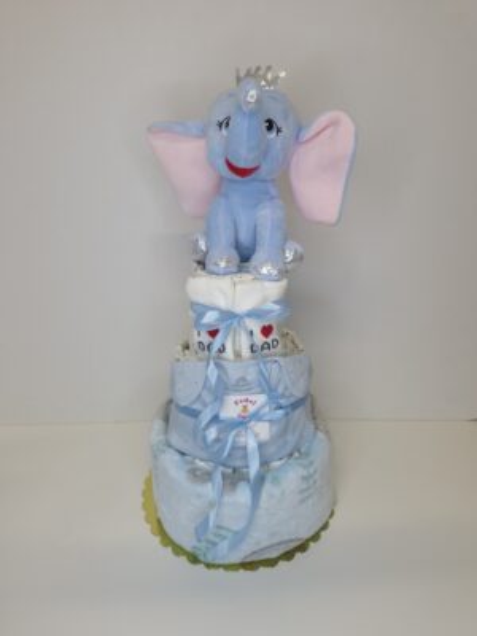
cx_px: 238
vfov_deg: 73.9
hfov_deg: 58.9
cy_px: 318
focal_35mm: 23
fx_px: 423
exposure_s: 1/100
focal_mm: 5.54
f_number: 1.8
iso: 80
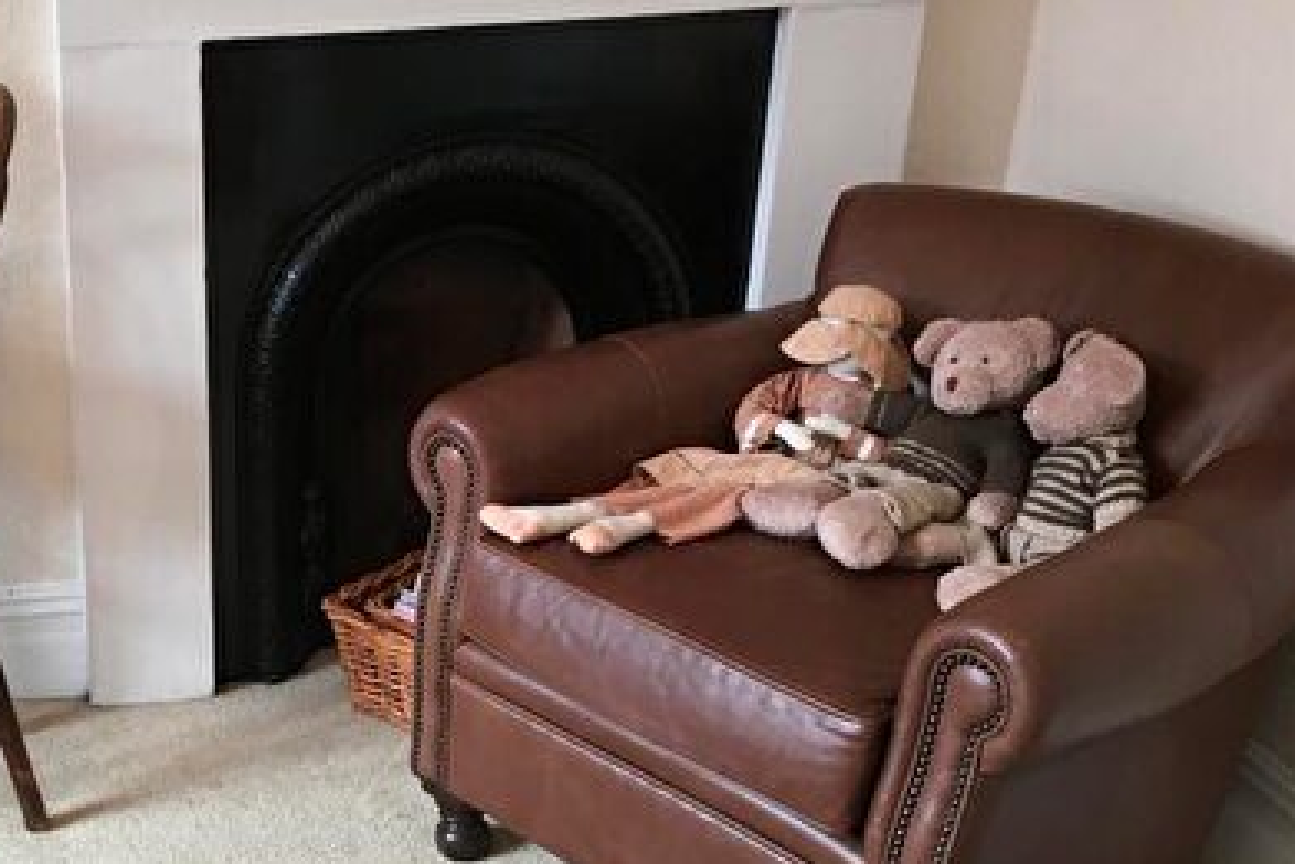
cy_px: 601
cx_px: 159
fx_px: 1943
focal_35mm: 54
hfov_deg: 35.0
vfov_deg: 24.9
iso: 40
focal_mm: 4.15
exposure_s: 1/33
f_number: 2.2
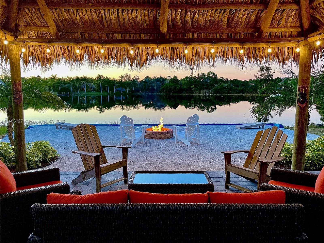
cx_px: 162
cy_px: 122
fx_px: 243
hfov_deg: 67.3
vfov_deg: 53.1
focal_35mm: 26
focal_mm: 4.2
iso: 200
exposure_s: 1/60
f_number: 1.6
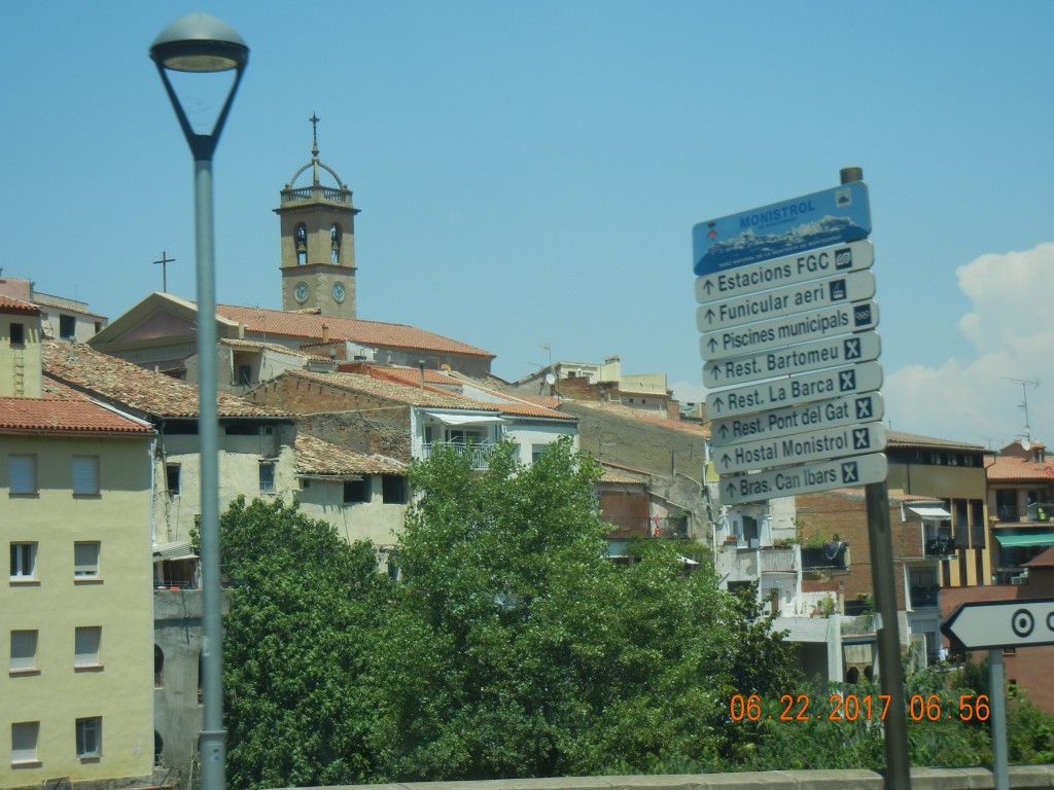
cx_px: 527
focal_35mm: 77
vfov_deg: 19.1
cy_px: 395
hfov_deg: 25.3
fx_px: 2345
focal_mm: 13.9
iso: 160
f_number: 8.6
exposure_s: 1/254
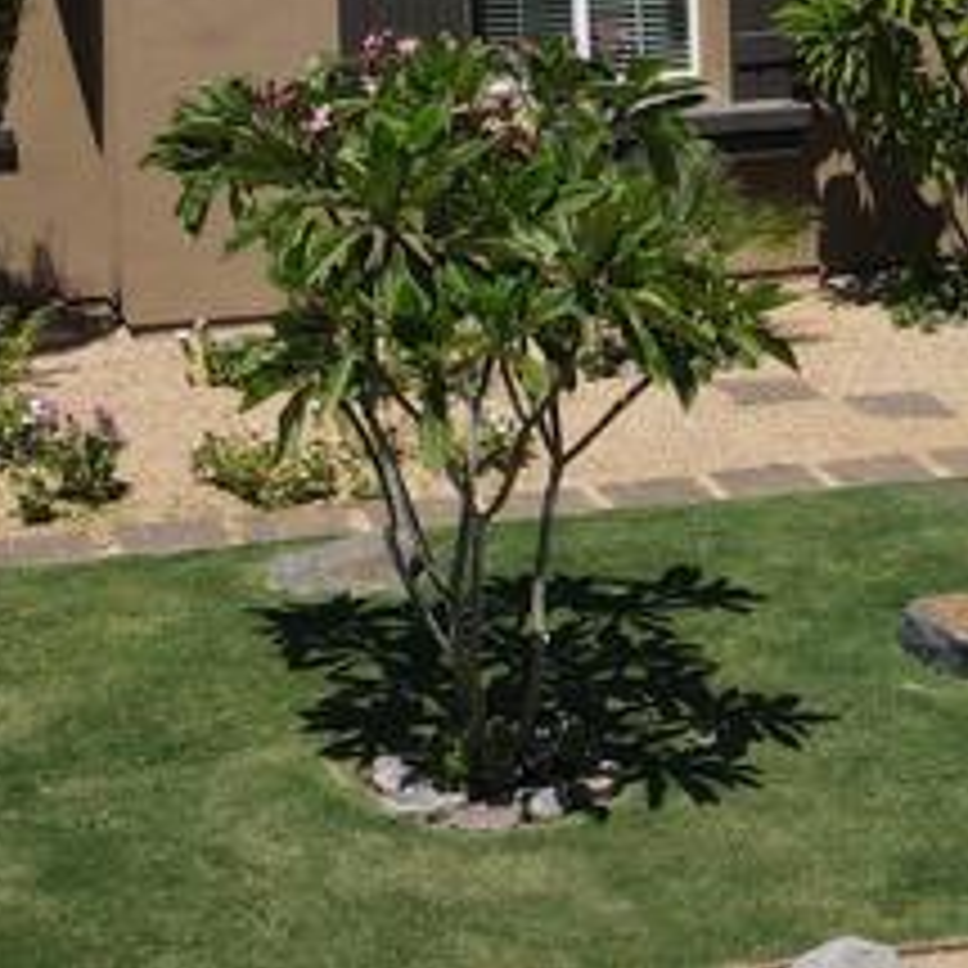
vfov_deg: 17.2
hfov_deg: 16.7
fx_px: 3195
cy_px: 324
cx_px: 1045
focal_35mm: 101
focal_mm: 4.5
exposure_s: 1/1250
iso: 100
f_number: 2.8
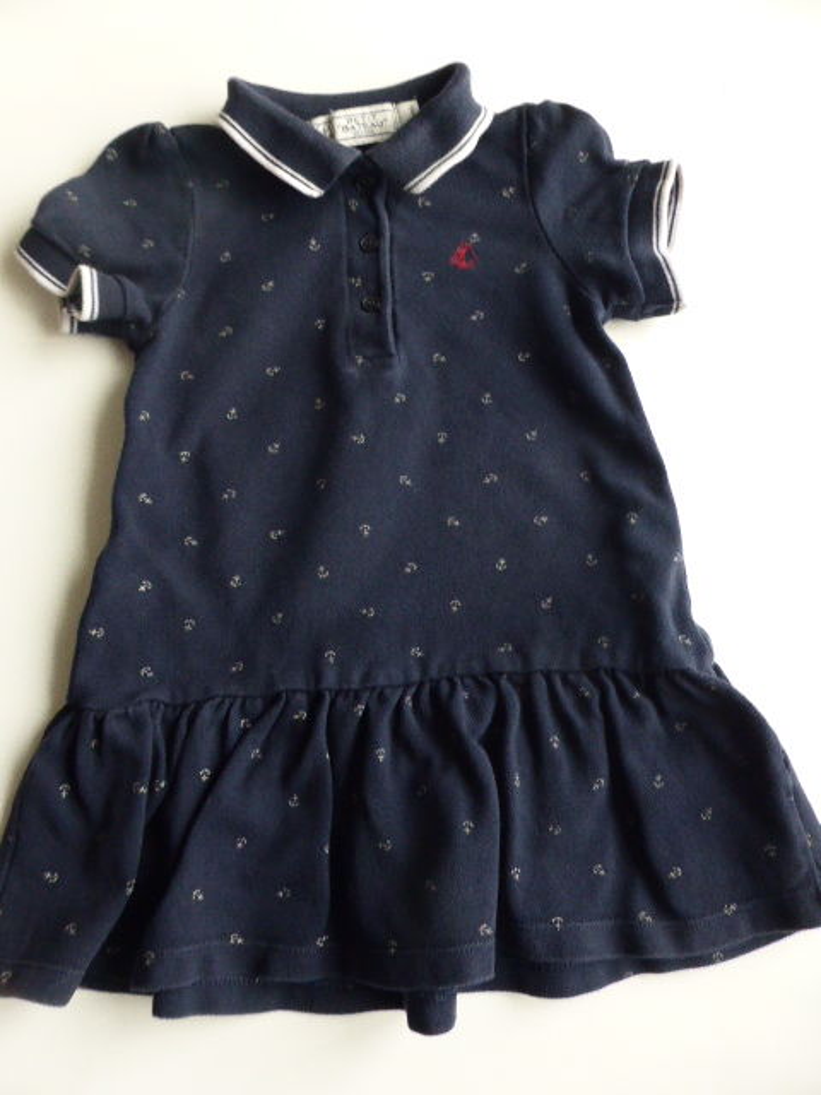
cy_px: 548
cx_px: 410
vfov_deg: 69.4
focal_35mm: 25
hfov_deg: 54.9
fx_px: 791
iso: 400
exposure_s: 1/25
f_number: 3.3
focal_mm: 4.3
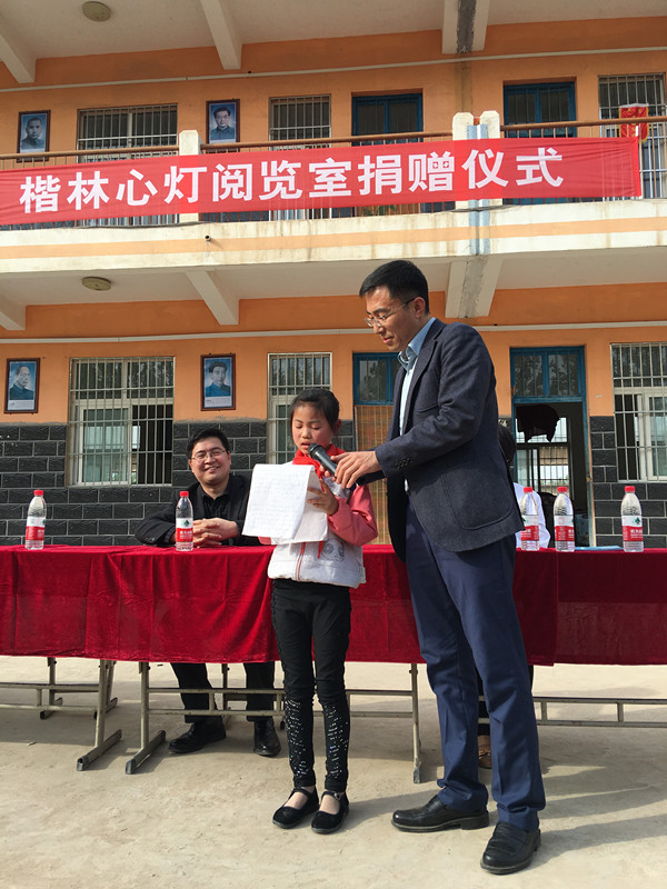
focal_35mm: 29
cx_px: 334
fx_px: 745
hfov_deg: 48.2
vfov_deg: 61.7
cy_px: 444
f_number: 2.2
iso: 25
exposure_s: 1/561
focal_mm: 4.15
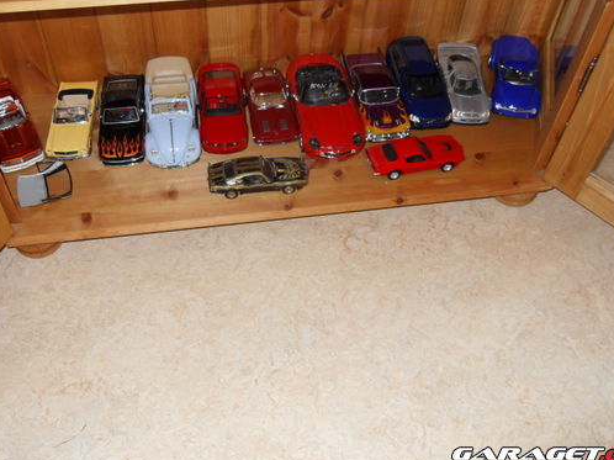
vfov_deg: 39.3
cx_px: 269
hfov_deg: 51.2
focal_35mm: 36
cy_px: 170
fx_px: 638
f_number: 2.8
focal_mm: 6
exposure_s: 1/45
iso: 200
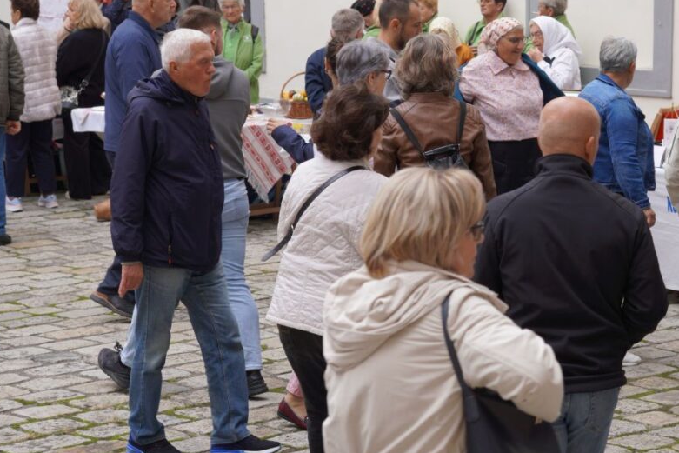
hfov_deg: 16.9
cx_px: 465
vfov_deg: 11.3
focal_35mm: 121
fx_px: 2282
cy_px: 183
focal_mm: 50
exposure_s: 1/160
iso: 100
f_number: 4
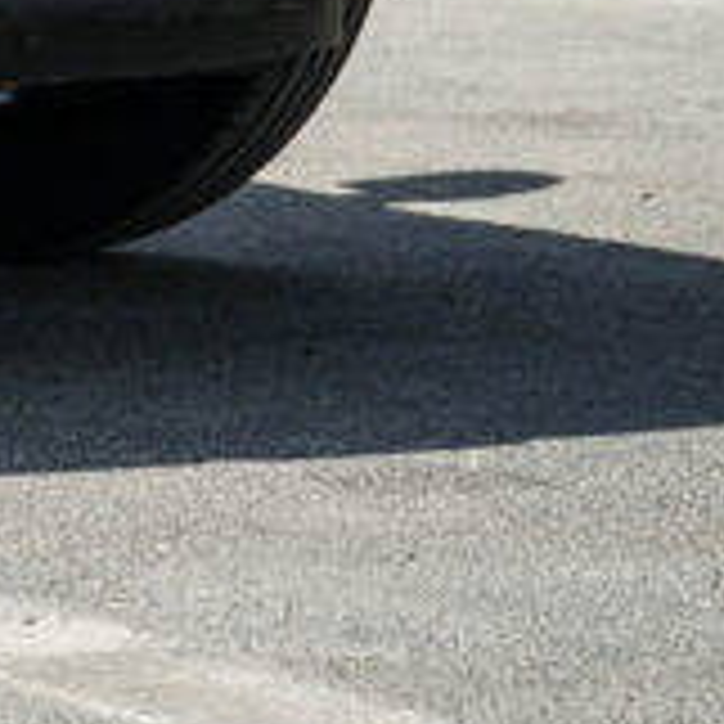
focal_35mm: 345
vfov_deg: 5.0
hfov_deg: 4.9
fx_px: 8164
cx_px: -1277
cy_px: -731
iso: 400
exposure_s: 1/800
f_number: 9
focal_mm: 64
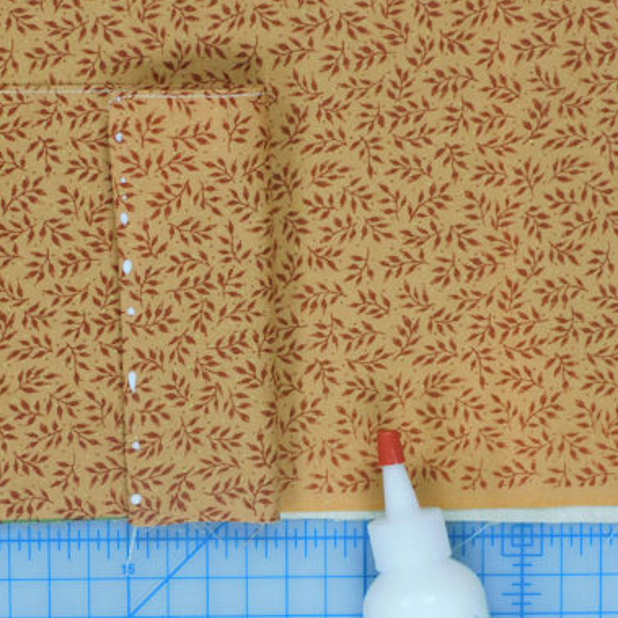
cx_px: 321
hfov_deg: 10.9
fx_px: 3252
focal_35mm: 161
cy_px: 346
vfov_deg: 10.9
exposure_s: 1/60
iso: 360
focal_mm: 20.6
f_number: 5
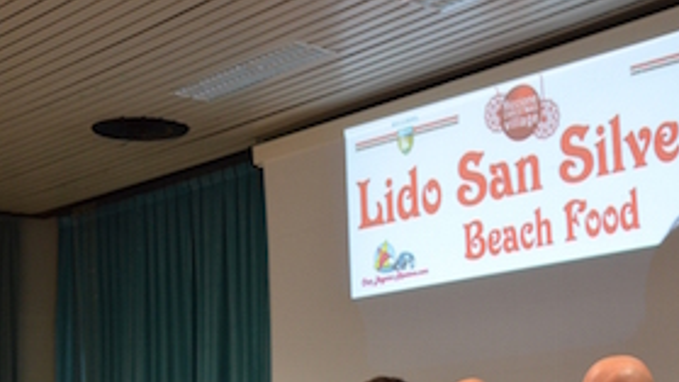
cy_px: 293
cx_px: 402
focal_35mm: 79
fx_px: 1418
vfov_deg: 15.3
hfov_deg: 26.9
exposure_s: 1/30
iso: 1250
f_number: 4.5
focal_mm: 35
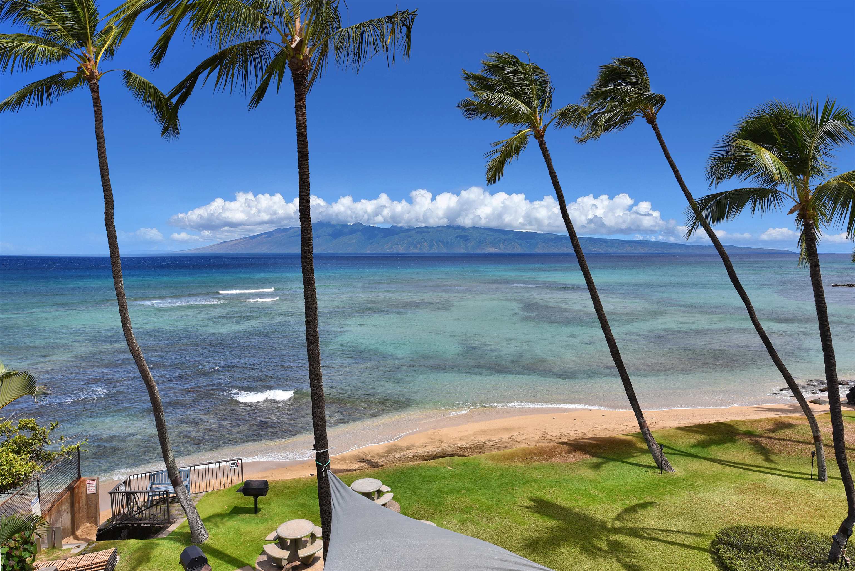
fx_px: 546
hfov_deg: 76.1
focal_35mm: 23
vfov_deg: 55.1
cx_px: 428
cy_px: 286
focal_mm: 23
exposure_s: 1/200
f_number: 18
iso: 160
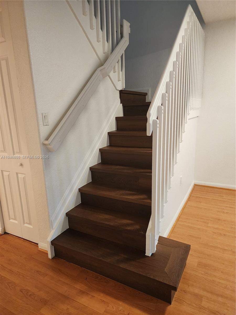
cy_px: 158
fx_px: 209
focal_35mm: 23
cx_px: 118
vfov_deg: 73.9
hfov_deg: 58.9
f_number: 1.8
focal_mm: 6.4
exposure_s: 1/120
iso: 640
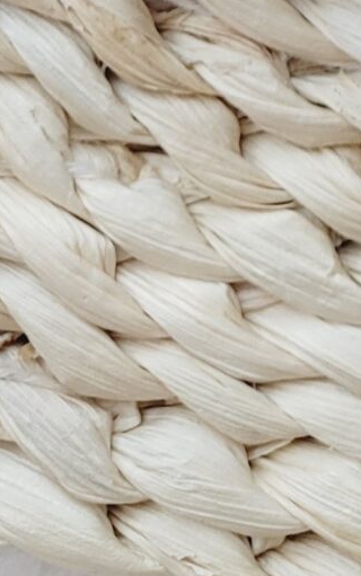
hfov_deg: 9.1
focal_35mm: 138
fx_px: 2169
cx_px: 628
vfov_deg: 12.6
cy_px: -706
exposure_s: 1/100
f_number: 1.8
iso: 80
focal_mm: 5.4
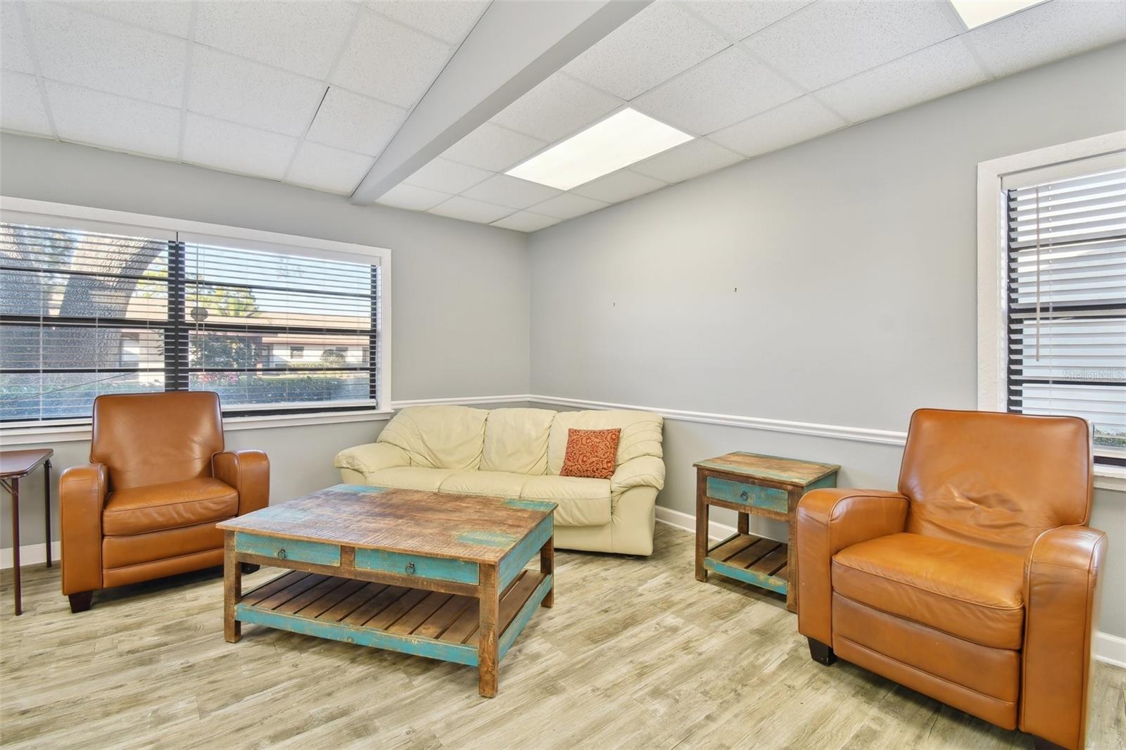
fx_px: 469
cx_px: 563
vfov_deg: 77.3
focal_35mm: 15
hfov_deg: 100.4
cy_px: 375
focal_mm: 10
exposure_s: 1/10
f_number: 7.1
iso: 100
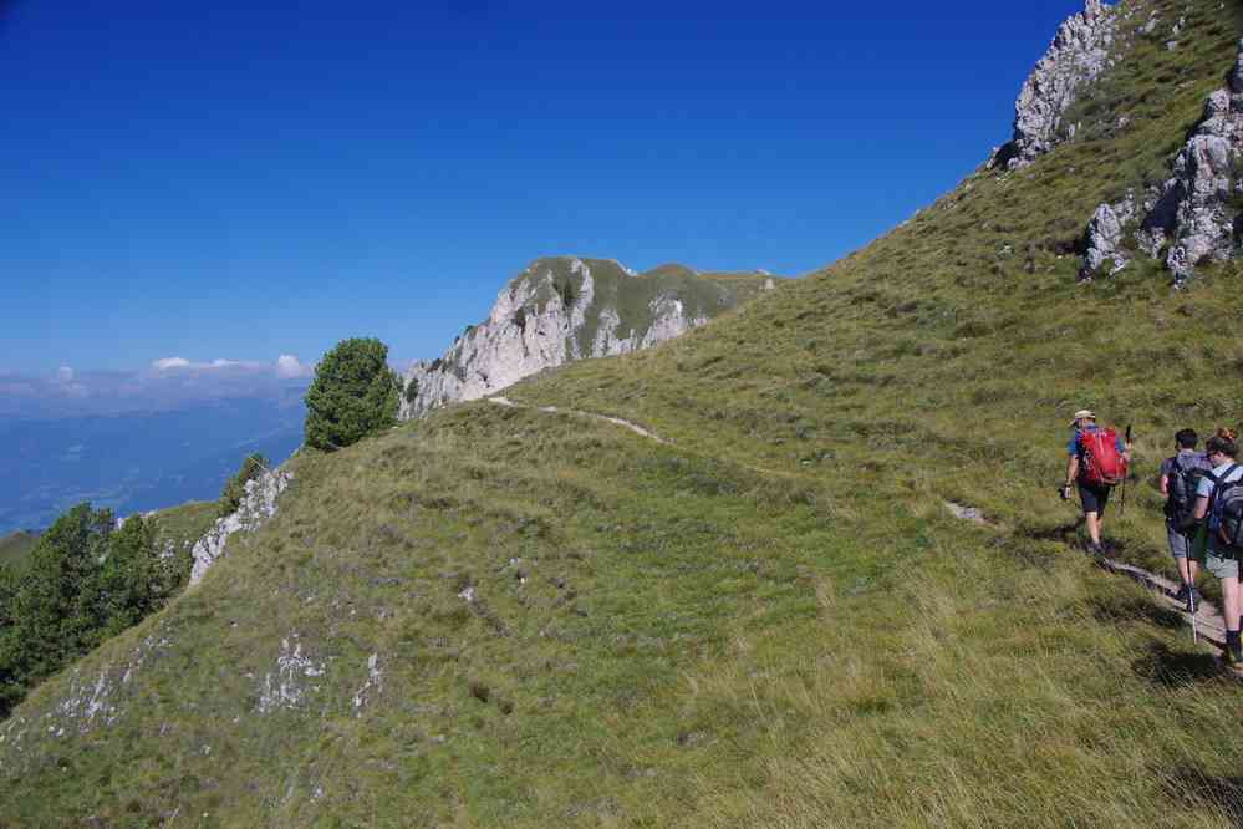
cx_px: 622
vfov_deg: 35.5
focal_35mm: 38
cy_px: 414
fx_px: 1295
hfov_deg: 51.3
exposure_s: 1/100
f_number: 11
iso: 200
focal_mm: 25
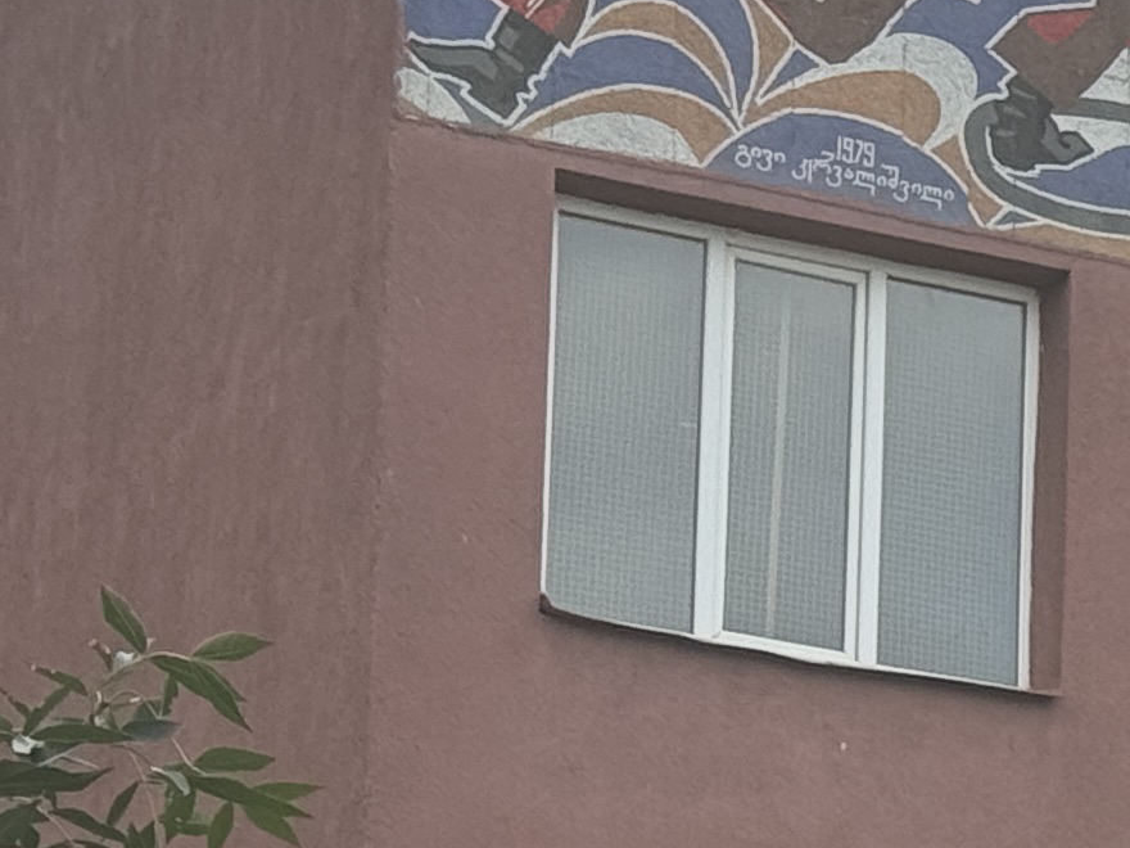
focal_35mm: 220
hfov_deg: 8.6
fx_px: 7182
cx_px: 2198
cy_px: 992
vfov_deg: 6.7
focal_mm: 6.76
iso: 64
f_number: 1.78
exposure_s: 1/876
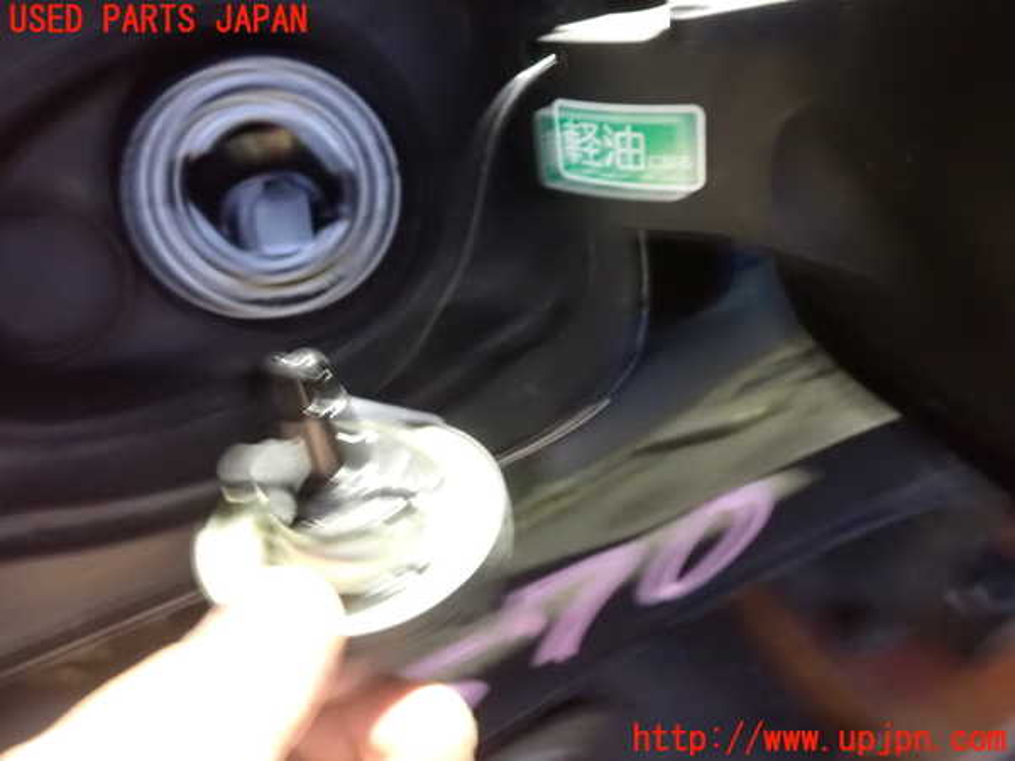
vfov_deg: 46.8
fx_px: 880
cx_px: 508
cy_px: 380
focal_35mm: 30
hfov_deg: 60.0
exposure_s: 1/3
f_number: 2.3
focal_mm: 5.4
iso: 1600
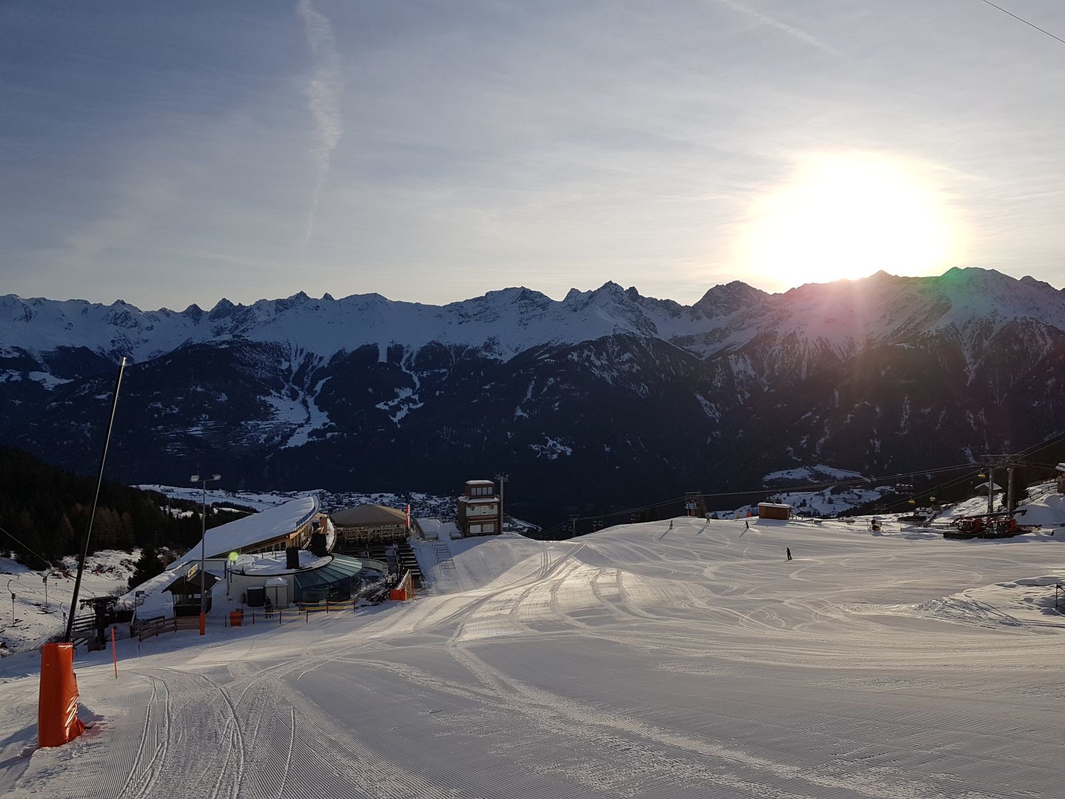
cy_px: 400
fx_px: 800
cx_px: 532
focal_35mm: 26
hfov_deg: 67.3
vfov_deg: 53.1
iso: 50
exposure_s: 1/5472
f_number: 1.7
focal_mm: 4.2
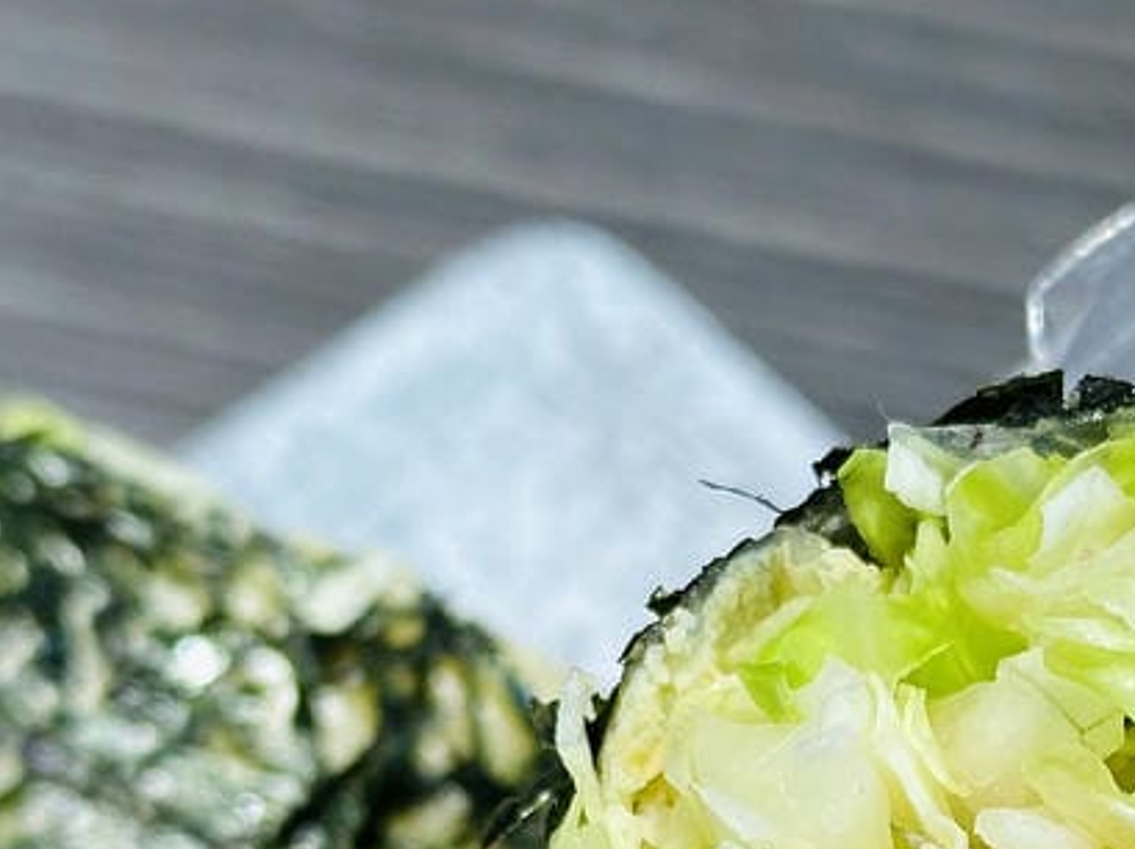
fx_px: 4619
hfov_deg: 13.9
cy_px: 1132
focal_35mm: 141
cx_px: 955
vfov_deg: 10.3
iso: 64
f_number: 1.78
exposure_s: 1/120
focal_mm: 6.86
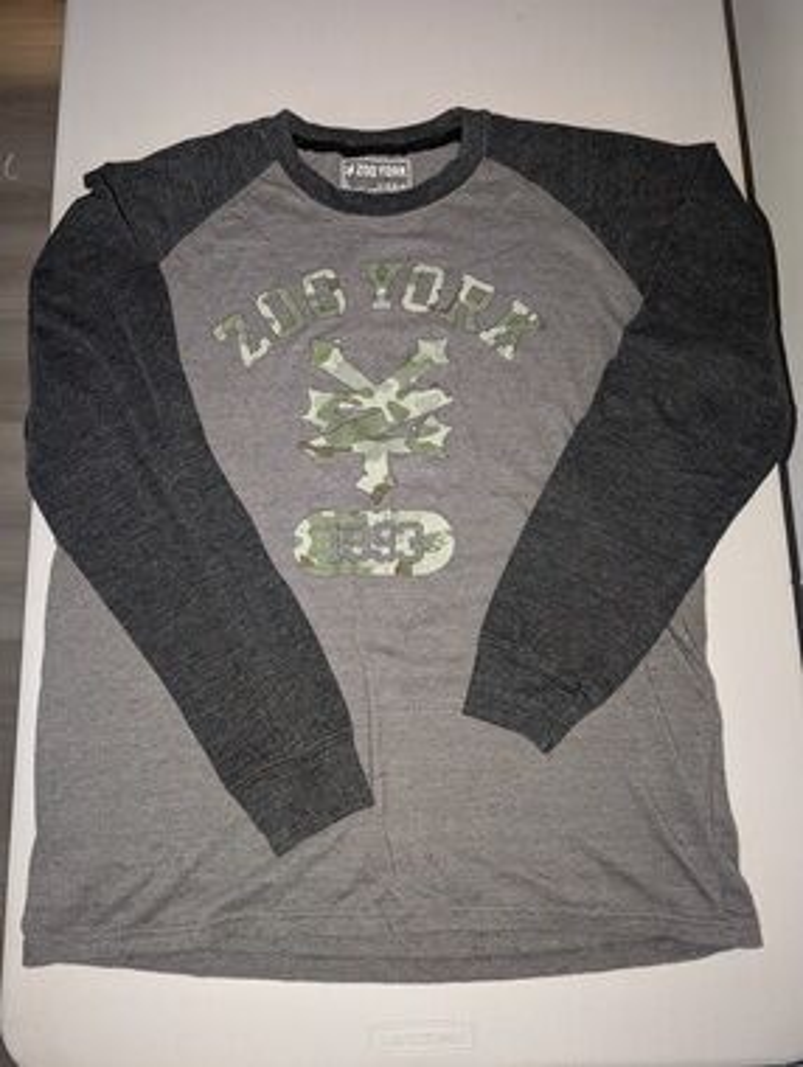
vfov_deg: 71.5
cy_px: 534
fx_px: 741
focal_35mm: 24
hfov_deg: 56.9
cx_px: 402
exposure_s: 1/30.3
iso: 641
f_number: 1.68
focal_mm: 6.9
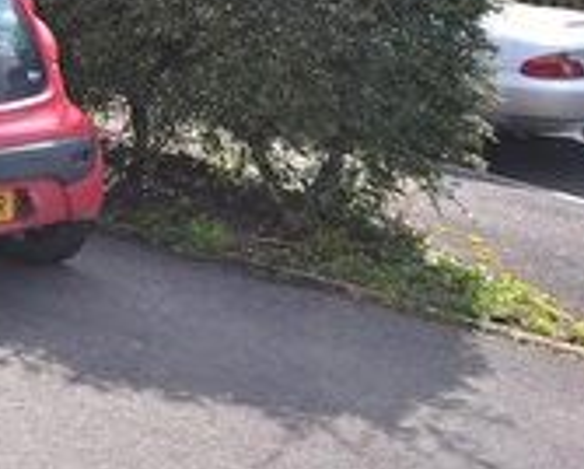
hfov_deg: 20.2
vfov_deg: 20.8
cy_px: -191
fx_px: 1124
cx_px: -486
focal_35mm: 65
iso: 100
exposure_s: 1/160
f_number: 6.3
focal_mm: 11
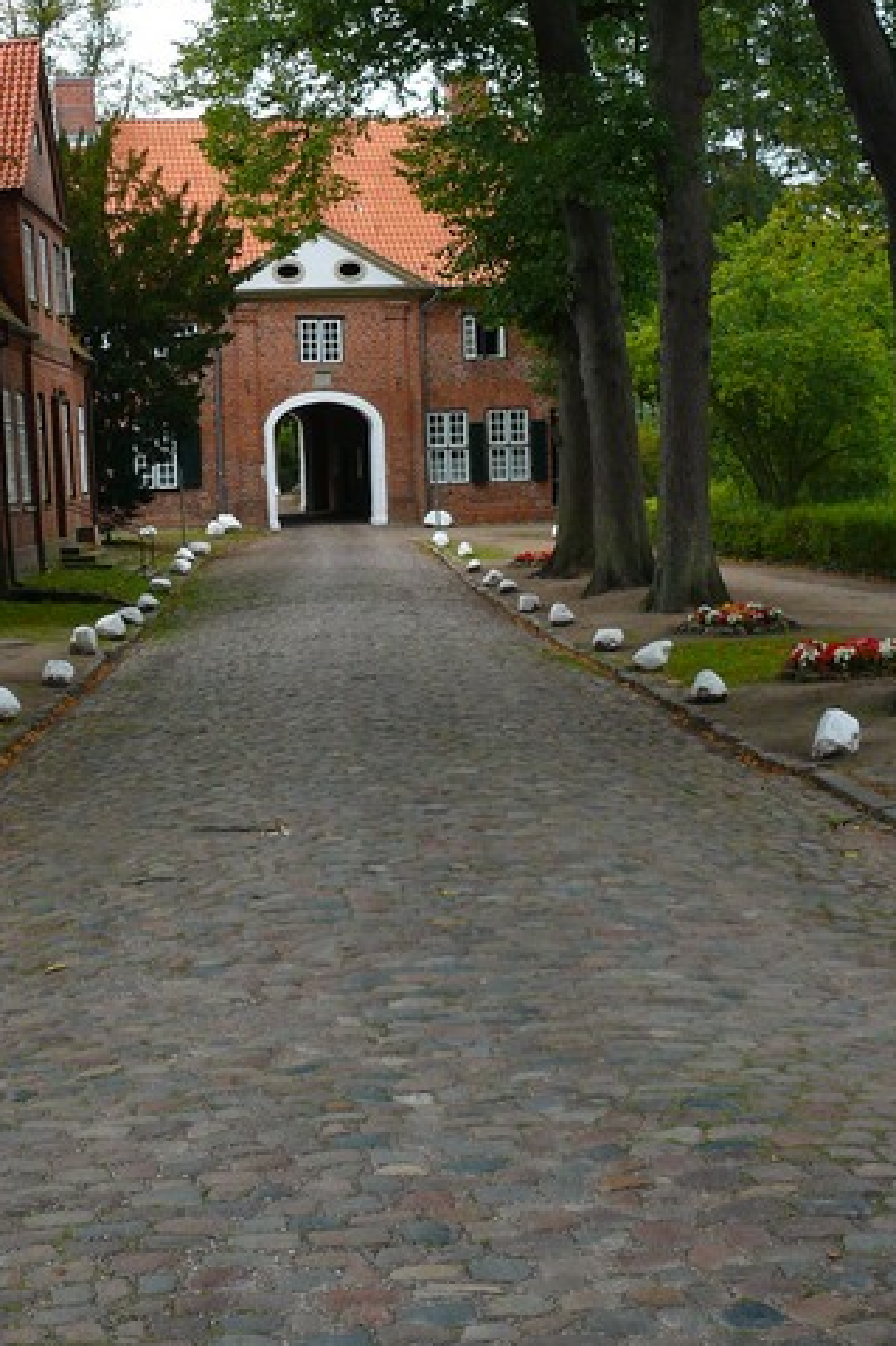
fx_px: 2129
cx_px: 225
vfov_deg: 34.8
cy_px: 455
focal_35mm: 57
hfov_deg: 23.5
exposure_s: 1/100
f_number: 2.8
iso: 100
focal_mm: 7.4
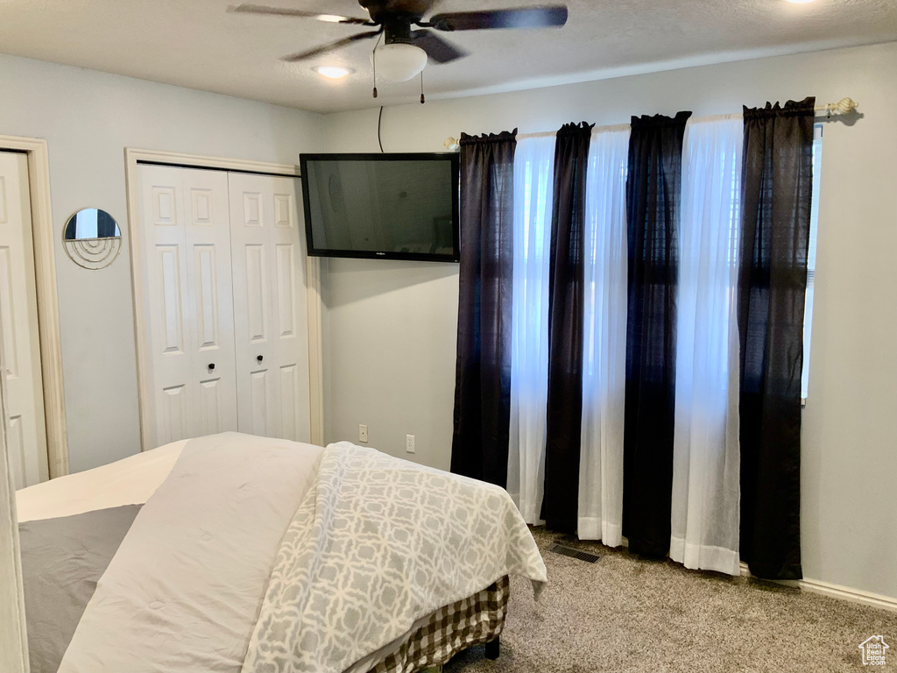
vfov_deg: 48.2
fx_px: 751
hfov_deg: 61.7
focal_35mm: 29
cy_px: 336
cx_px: 448
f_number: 1.8
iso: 64
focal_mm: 3
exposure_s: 1/60
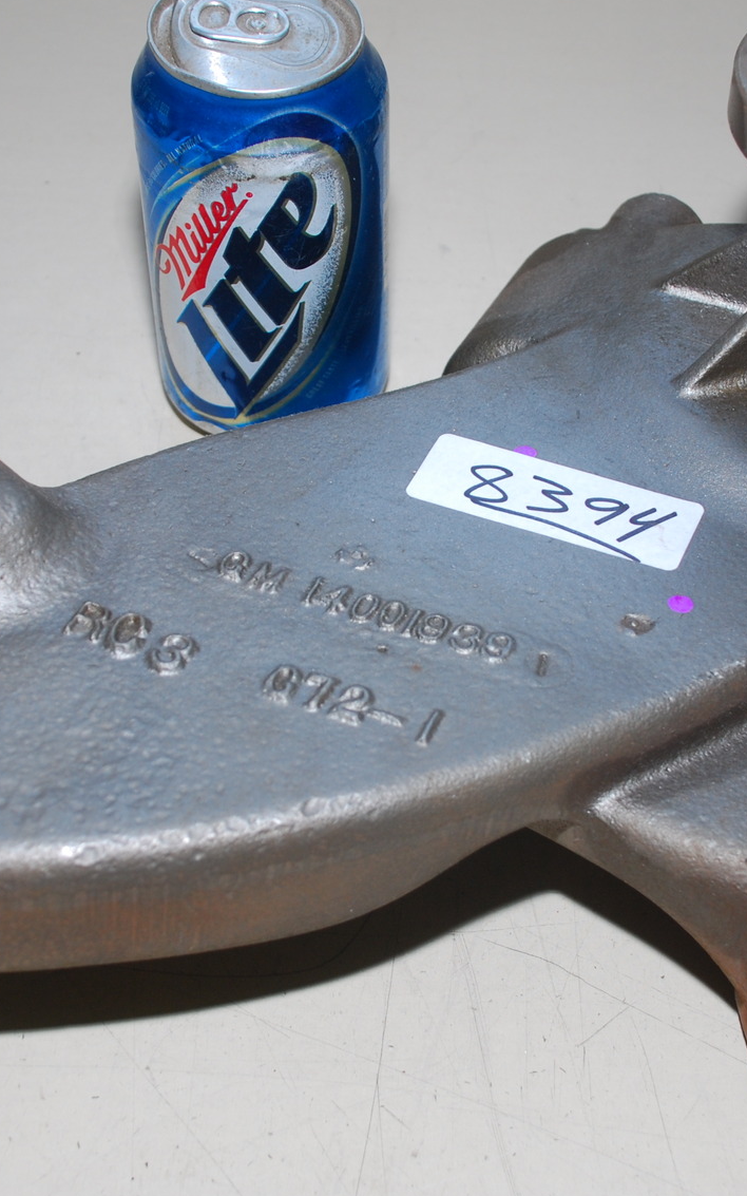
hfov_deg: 19.1
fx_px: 2215
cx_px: 415
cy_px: 558
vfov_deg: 30.2
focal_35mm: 68
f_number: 5
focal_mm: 26
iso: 200
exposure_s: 1/60
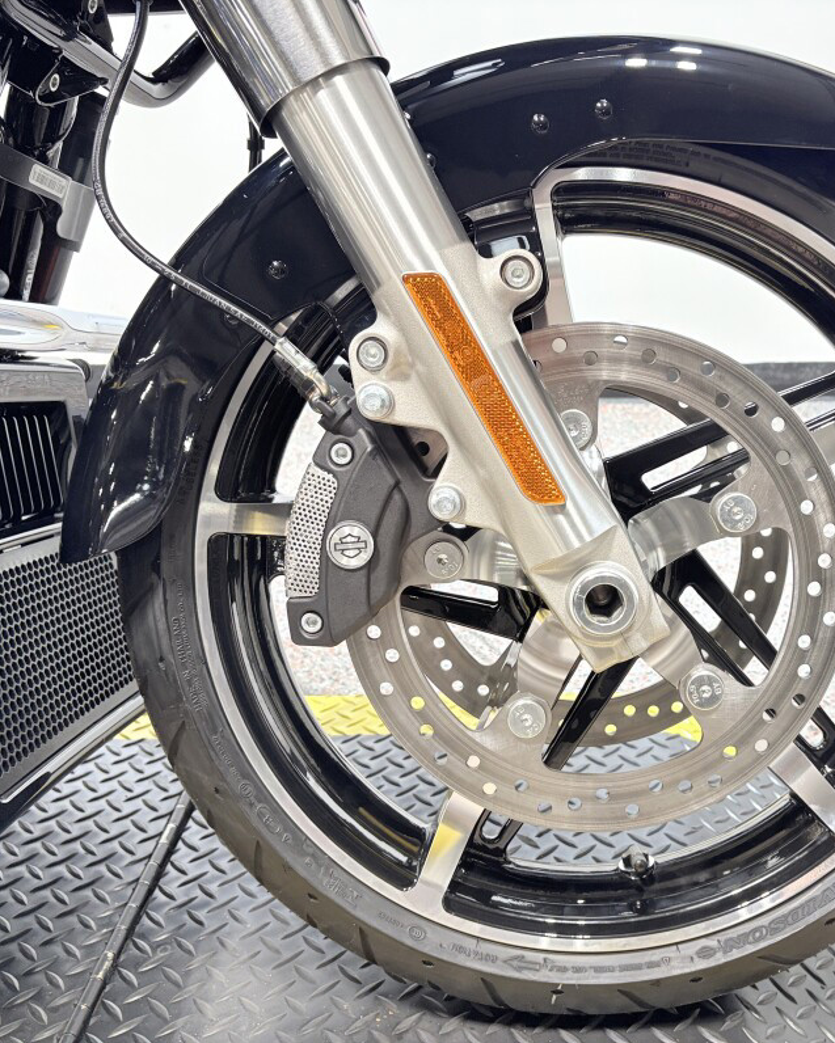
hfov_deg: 42.8
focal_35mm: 34
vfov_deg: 52.8
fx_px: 1050
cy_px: 522
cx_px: 551
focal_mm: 5.96
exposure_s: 1/120
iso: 125
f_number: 1.6
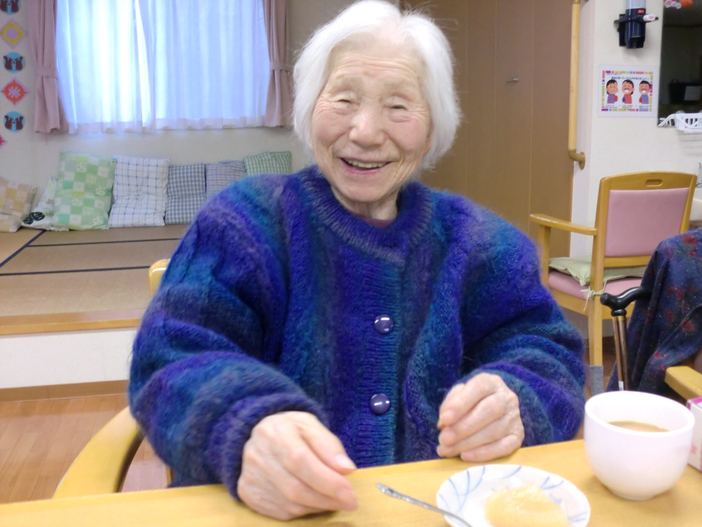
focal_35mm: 35
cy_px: 264
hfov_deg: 52.6
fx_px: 710
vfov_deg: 40.7
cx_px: 351
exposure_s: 1/40
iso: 400
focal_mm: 6.3
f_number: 3.1
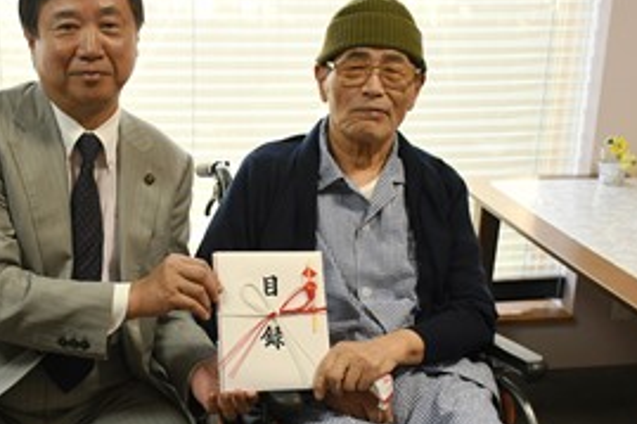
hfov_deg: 40.0
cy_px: 239
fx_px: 866
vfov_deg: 27.5
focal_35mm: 49
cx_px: 232
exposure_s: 1/60
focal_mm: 22
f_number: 3.8
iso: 800
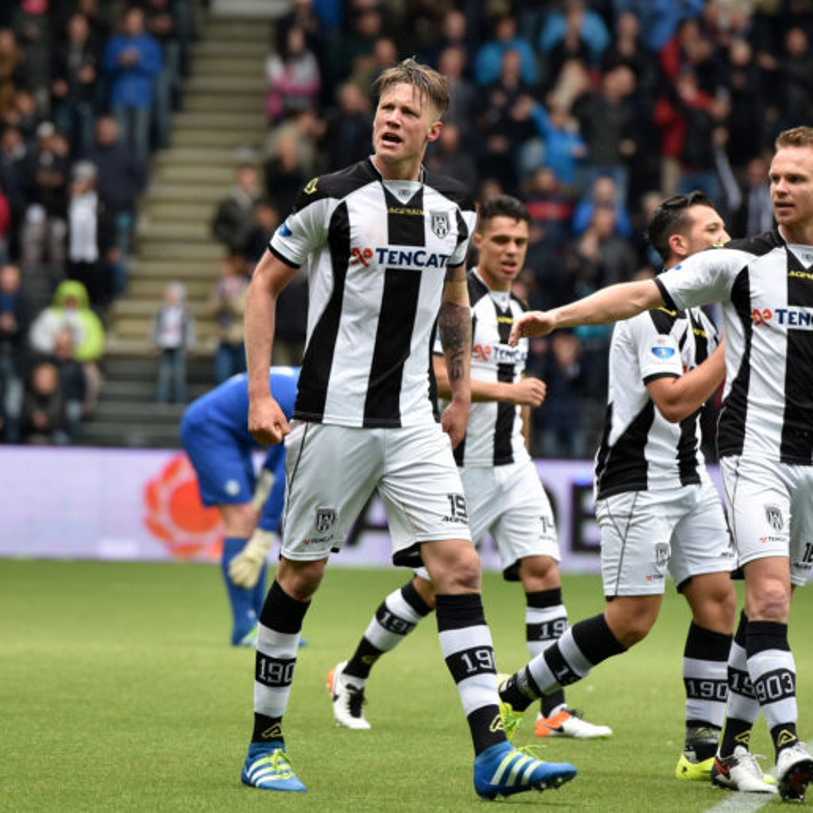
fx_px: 6802
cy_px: 406
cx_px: 512
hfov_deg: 6.8
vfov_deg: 6.8
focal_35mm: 256
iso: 500
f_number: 4
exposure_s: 1/1000
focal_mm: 200
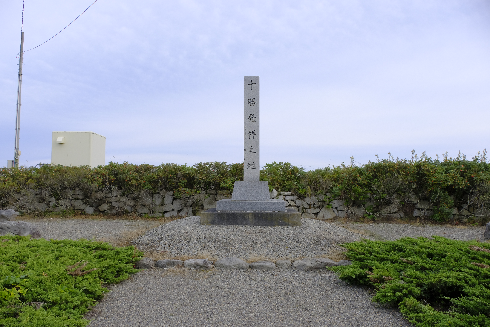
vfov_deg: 48.0
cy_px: 164
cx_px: 245
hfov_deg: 67.4
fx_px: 368
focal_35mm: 27
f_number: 9
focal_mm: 18
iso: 1000
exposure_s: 1/550
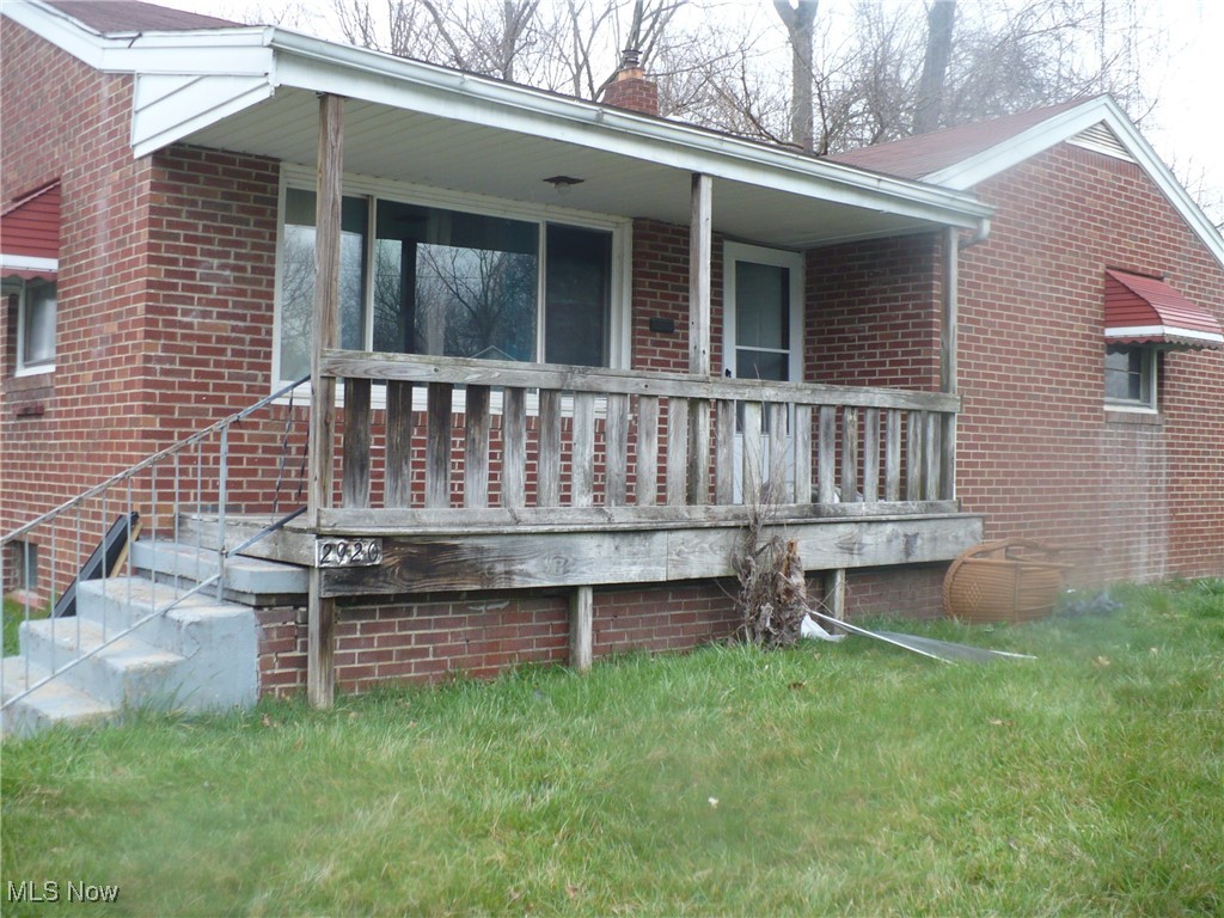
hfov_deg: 50.1
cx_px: 612
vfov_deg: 38.7
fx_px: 1308
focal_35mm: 37
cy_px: 459
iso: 125
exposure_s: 1/30
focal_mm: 6.1
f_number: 2.8
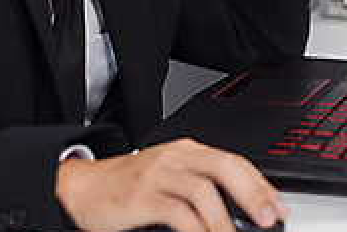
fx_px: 1852
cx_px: 260
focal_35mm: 192
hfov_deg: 10.7
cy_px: -99
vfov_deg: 7.1
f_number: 2.5
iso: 250
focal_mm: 55
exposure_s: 1/80
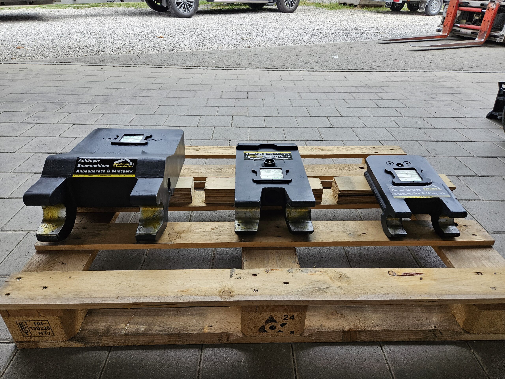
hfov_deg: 73.9
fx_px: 336
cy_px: 190
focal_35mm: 23
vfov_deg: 58.9
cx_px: 252
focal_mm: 5.4
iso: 50
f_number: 1.8
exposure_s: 1/359
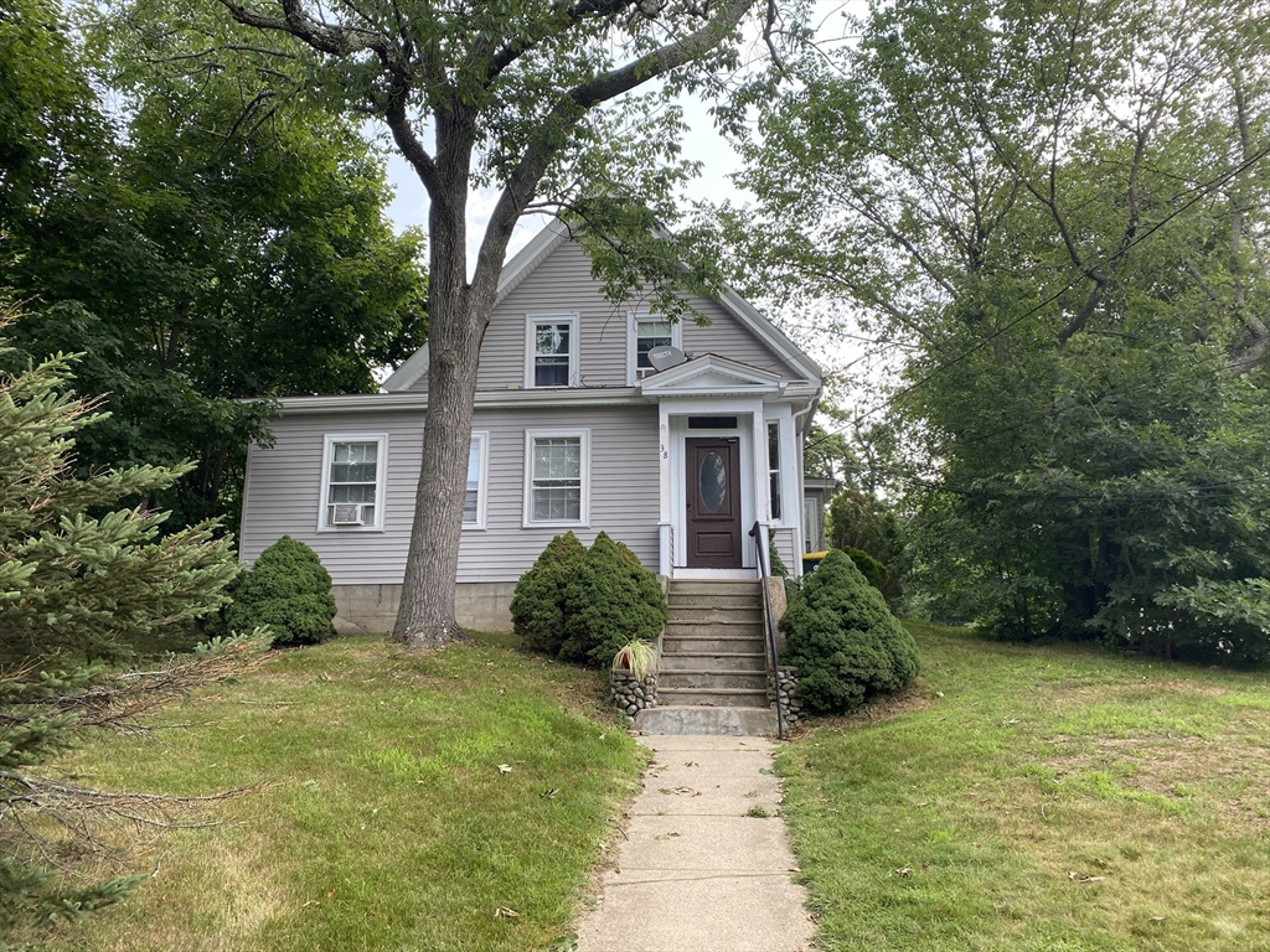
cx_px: 635
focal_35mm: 26
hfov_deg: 67.3
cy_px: 476
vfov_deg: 53.1
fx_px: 954
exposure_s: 1/549
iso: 32
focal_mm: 4.25
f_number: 1.8
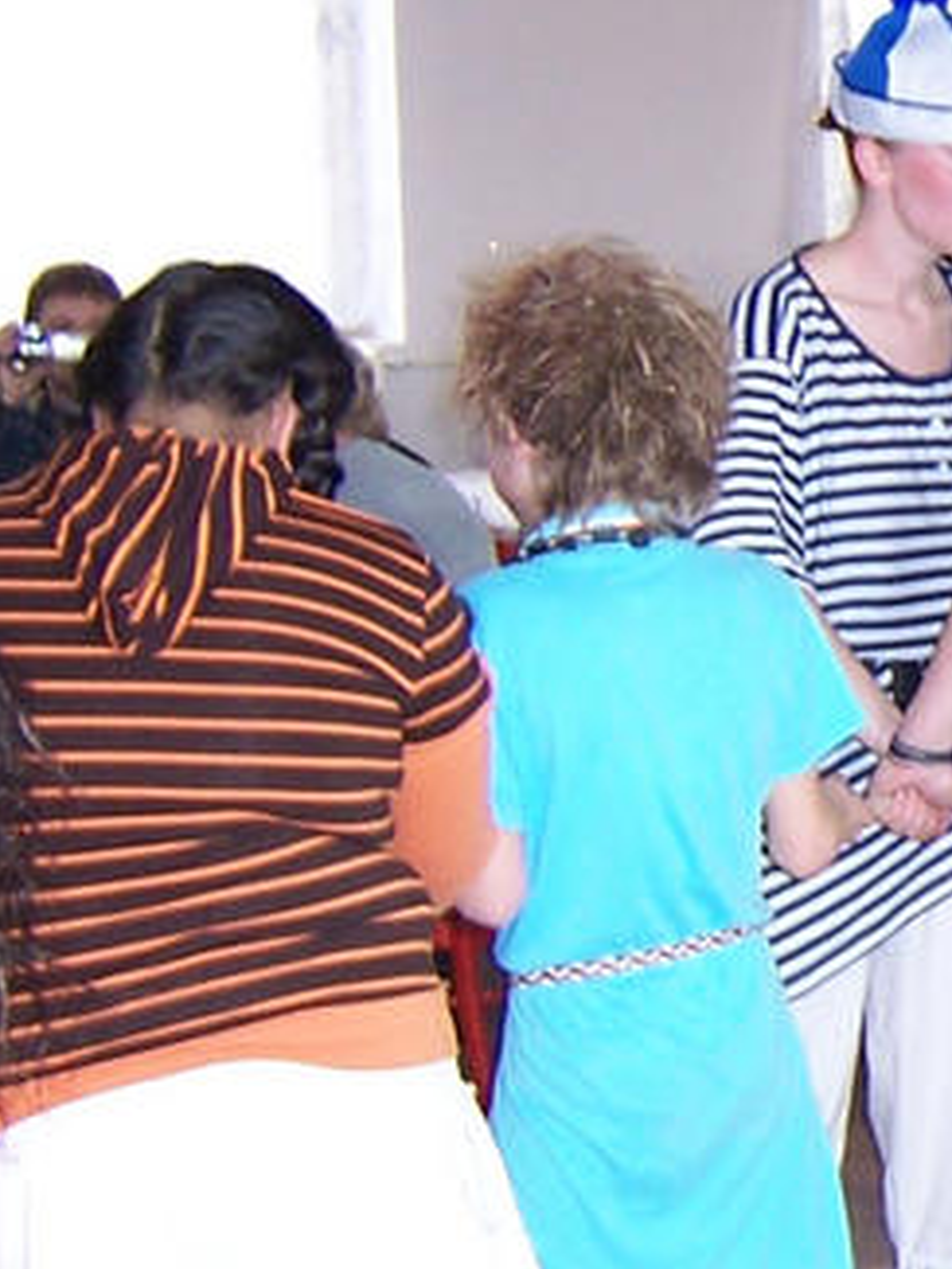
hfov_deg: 12.7
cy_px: 711
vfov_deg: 18.9
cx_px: 1830
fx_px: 3811
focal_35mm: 104
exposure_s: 1/60
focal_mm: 5.5
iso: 140
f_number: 2.8
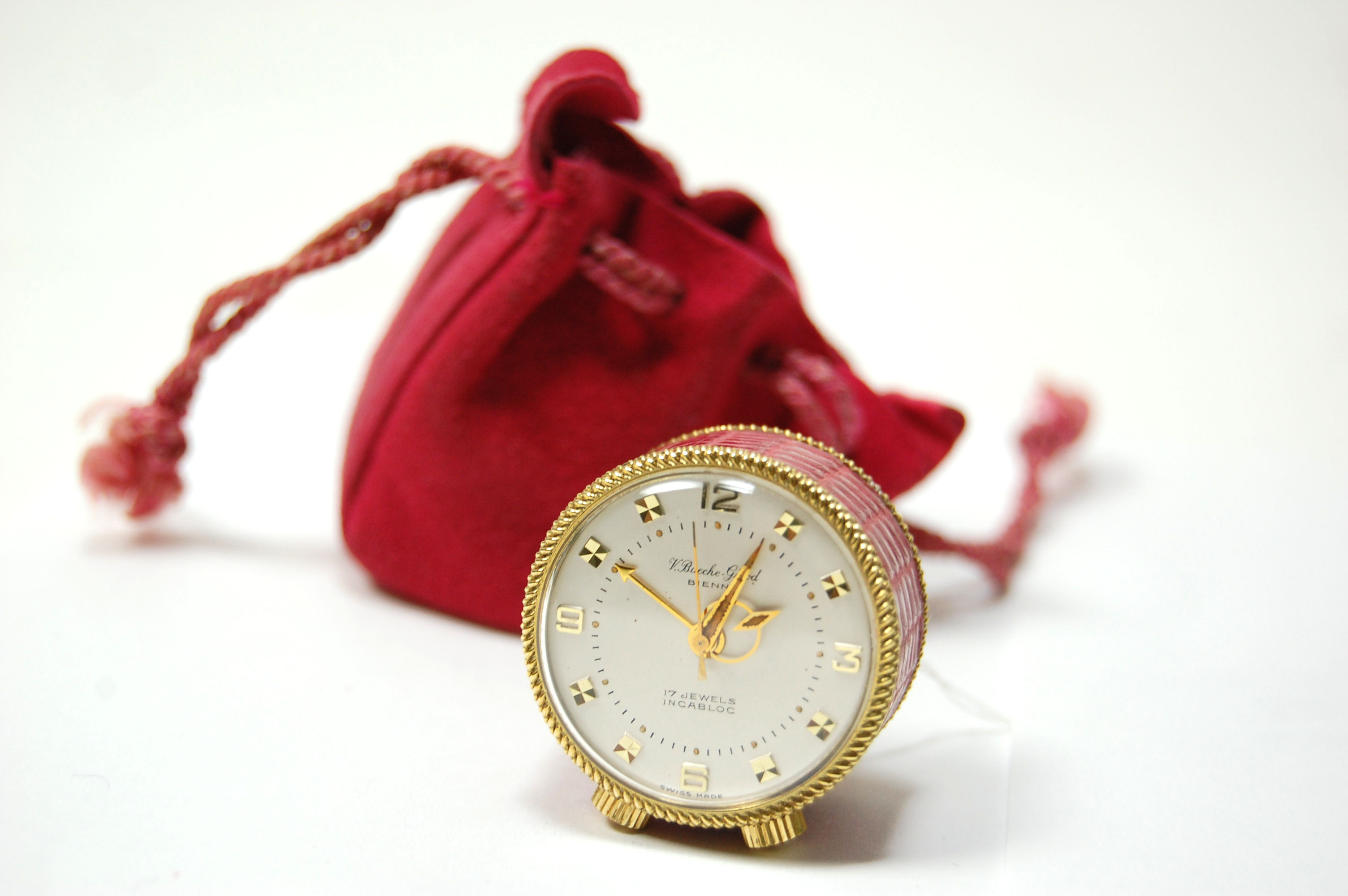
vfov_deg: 18.1
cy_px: 448
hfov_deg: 27.0
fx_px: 2806
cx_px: 674
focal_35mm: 75
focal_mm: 50
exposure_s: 1/80
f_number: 5.6
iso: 400
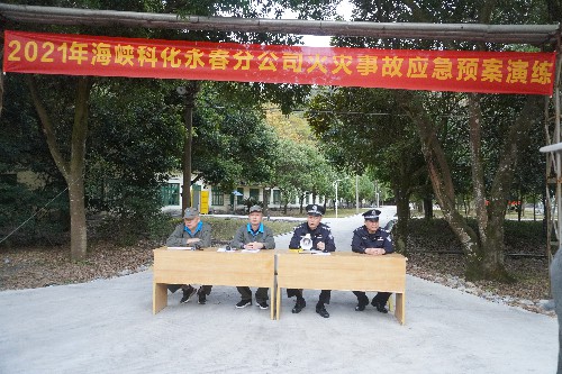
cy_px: 187
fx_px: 375
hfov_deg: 73.8
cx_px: 281
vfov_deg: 53.1
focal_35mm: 24
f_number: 4
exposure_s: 1/160
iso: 1600
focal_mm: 16
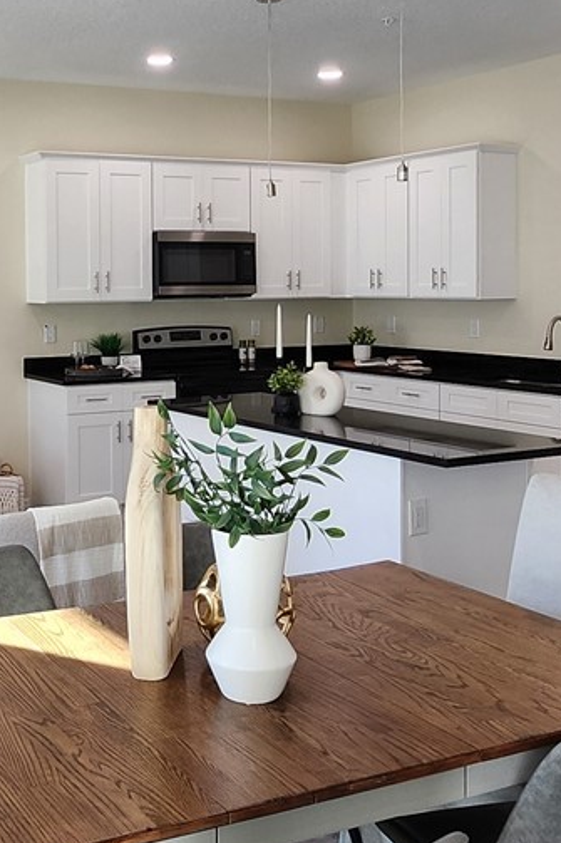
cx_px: 99
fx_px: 1006
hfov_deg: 30.3
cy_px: 315
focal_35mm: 43
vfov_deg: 45.1
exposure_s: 1/60
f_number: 2.2
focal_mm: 1.74
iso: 40
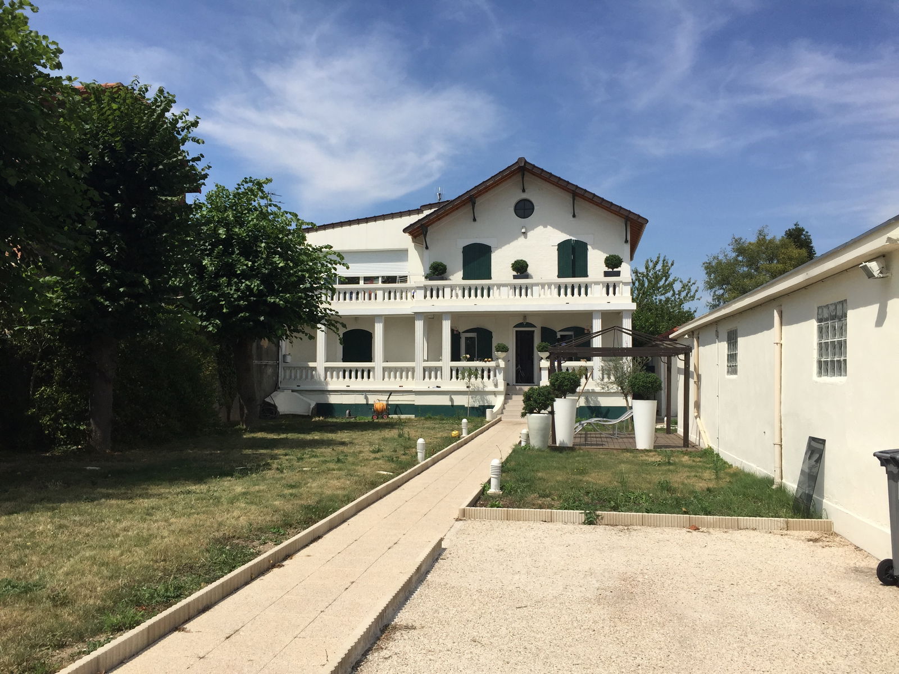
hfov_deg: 61.7
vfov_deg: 48.2
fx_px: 753
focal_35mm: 29
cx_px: 450
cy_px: 337
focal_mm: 4.15
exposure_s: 1/3300
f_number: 2.2
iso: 32
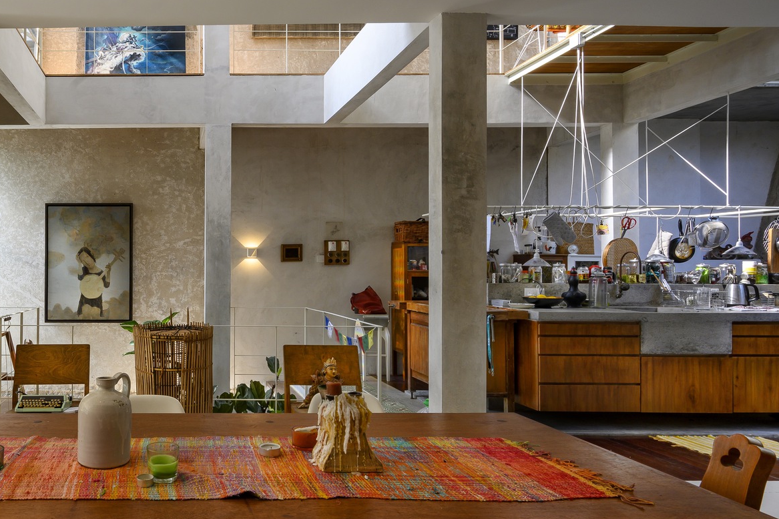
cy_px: 362
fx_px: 519
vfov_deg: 51.7
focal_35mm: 24
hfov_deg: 68.6
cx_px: 188
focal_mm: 14
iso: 100
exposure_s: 1/6
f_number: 13
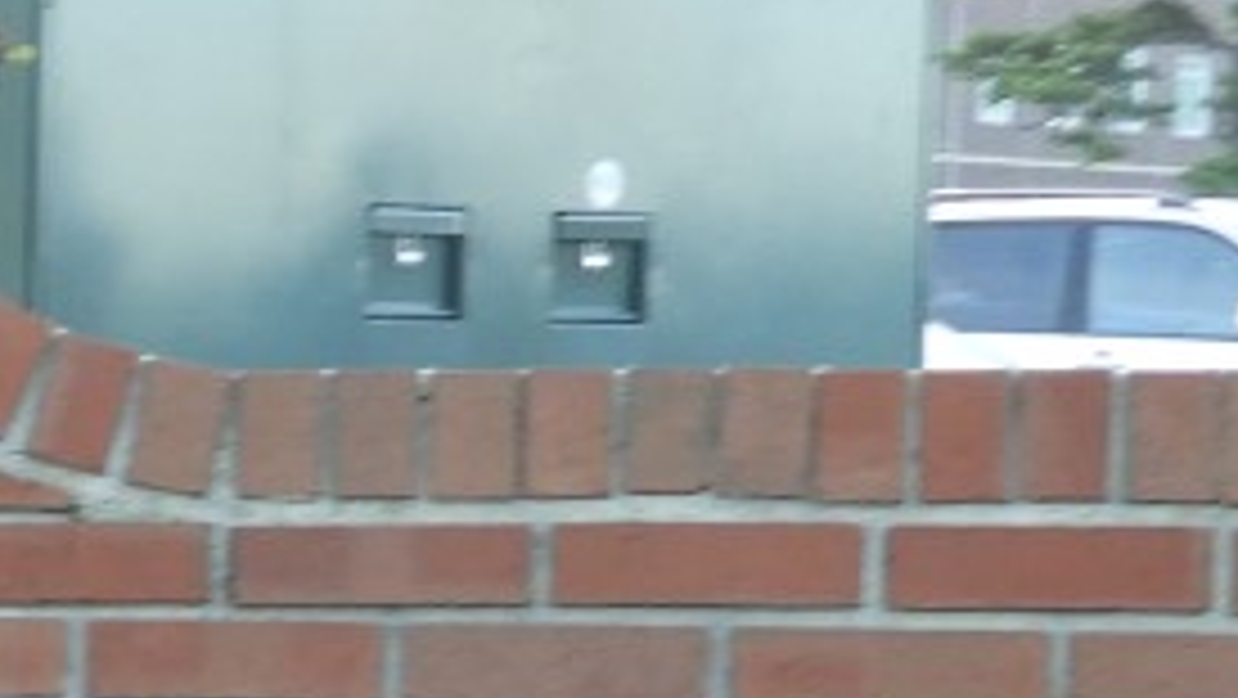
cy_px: 964
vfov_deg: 6.4
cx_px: -1445
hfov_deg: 10.3
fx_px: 6174
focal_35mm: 188
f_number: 3.6
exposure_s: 1/40
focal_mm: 5.9
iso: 100
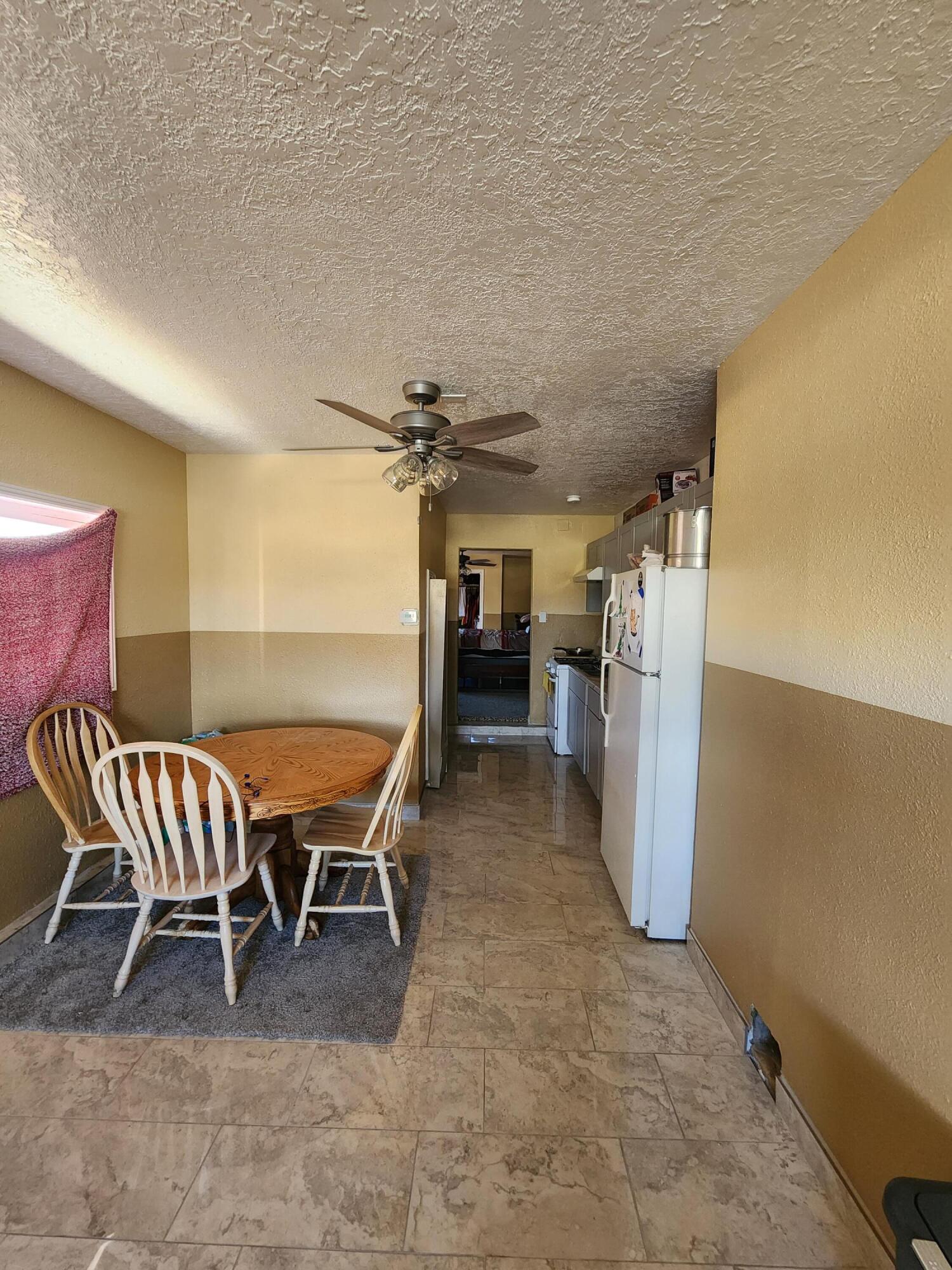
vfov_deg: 106.2
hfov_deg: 89.9
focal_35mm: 13
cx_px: 476
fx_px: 477
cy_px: 635
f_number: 2.2
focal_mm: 2.2
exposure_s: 1/40
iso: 320
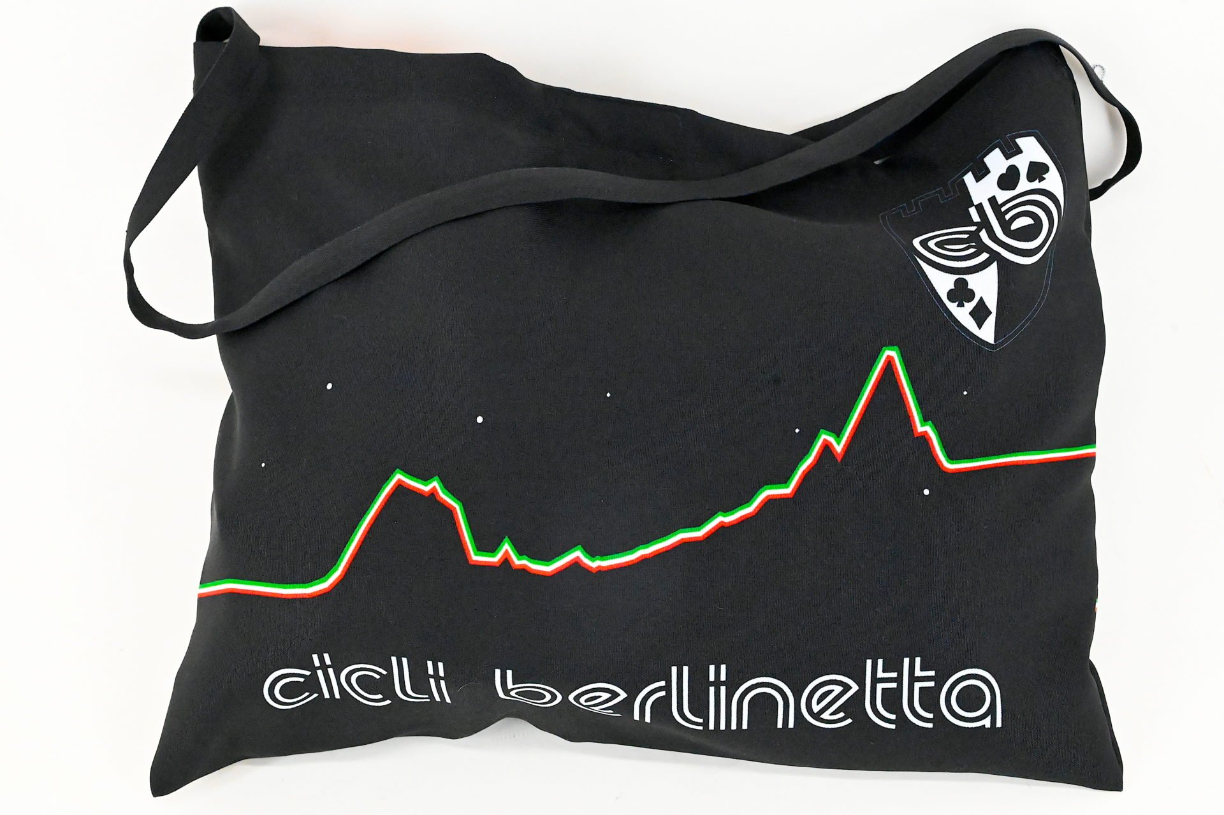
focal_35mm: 70
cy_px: 408
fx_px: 2379
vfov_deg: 19.4
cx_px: 612
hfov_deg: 28.9
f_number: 13
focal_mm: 70
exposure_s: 1/400
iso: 25600
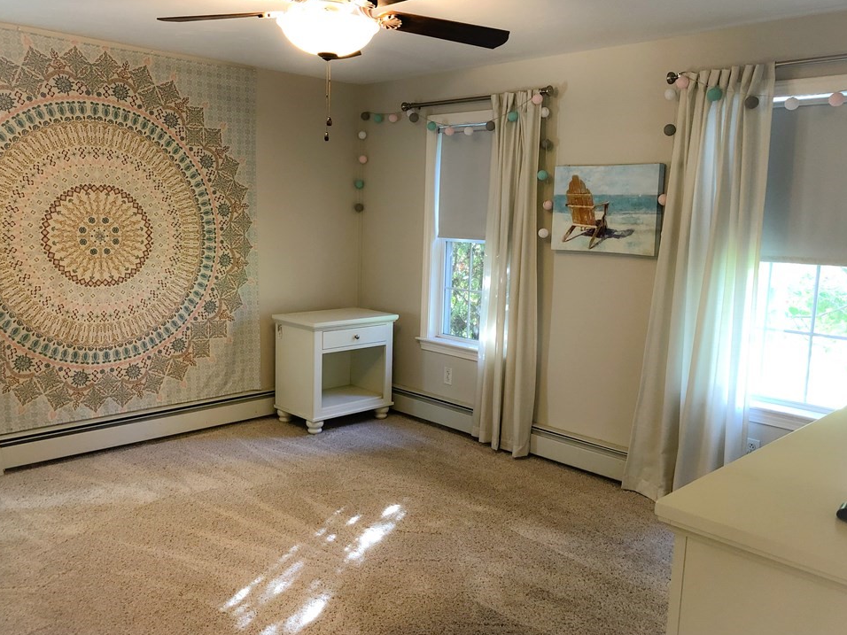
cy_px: 320
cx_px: 402
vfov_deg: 46.8
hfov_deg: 59.9
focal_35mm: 30
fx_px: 734
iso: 64
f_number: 1.8
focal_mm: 3.99
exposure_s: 1/15
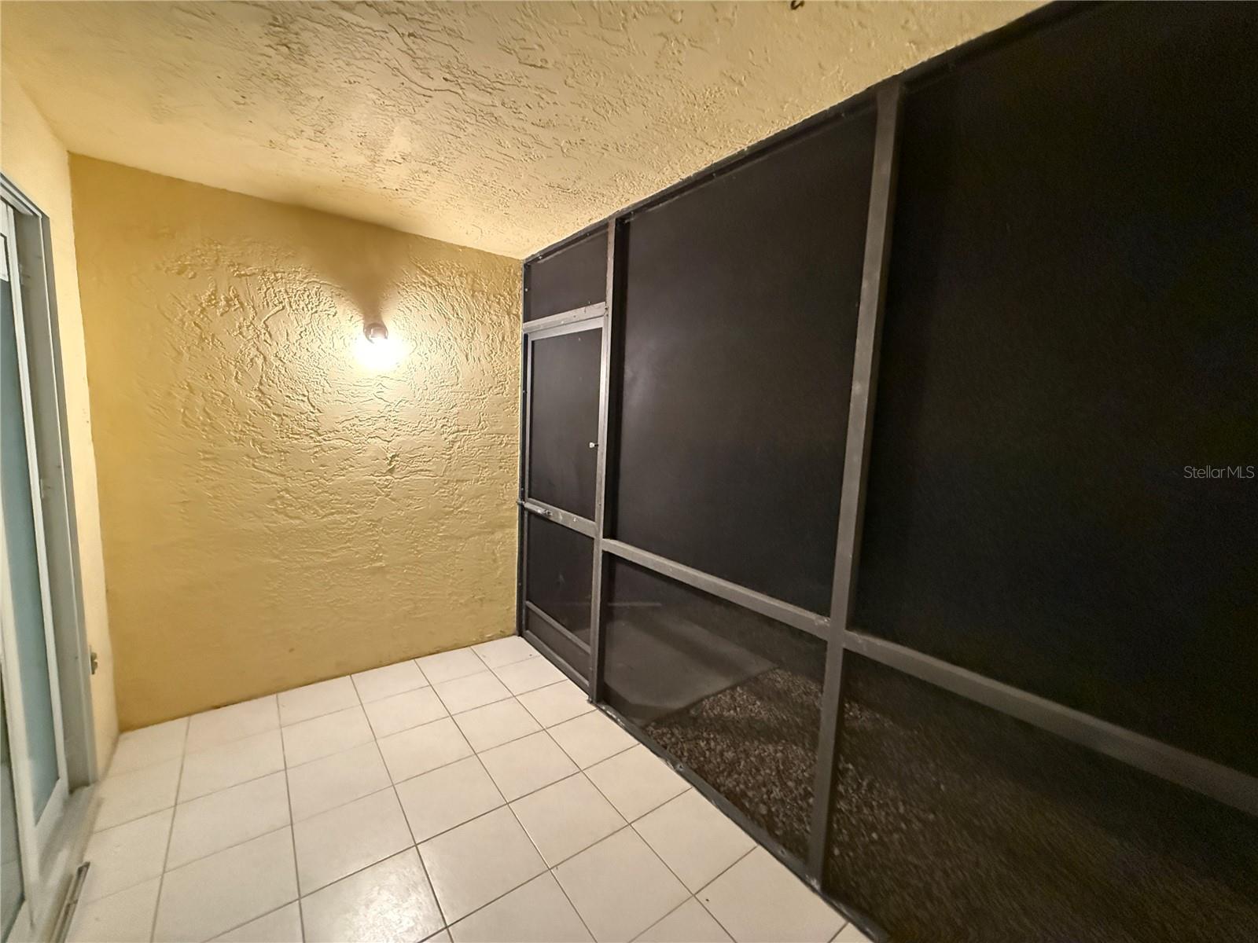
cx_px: 629
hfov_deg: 102.1
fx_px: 509
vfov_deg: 85.7
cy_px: 472
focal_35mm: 14
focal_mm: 2.22
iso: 1250
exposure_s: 1/60
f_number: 2.2
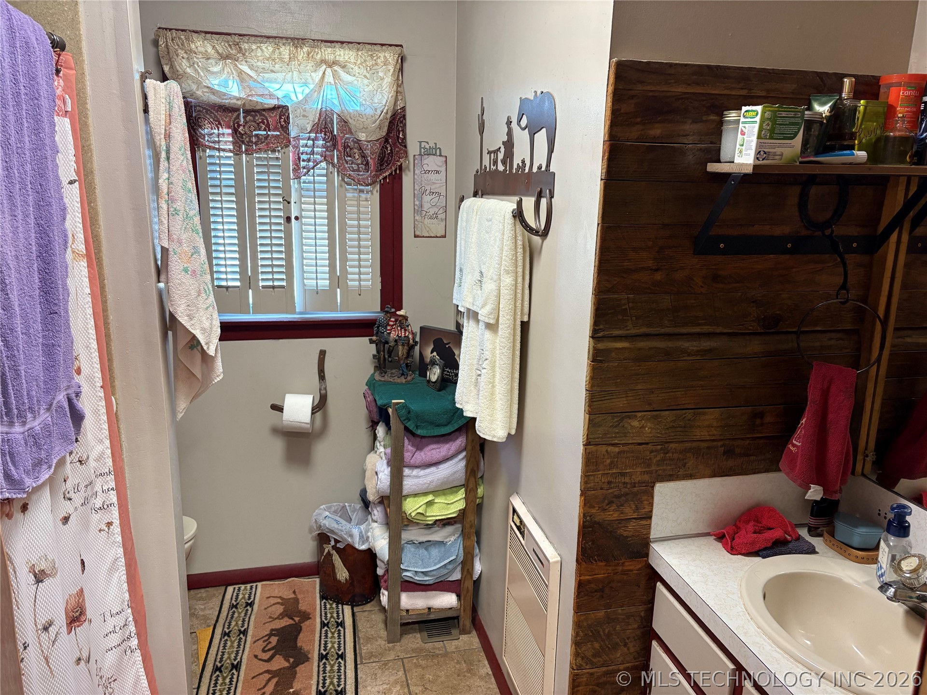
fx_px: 696
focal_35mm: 26
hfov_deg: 67.3
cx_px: 464
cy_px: 348
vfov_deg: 53.1
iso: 250
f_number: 1.6
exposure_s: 1/60
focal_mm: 5.96
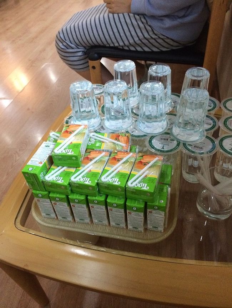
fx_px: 268
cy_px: 154
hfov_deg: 46.8
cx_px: 116
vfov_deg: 60.0
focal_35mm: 30
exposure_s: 1/30
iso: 320
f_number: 2.2
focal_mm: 4.12
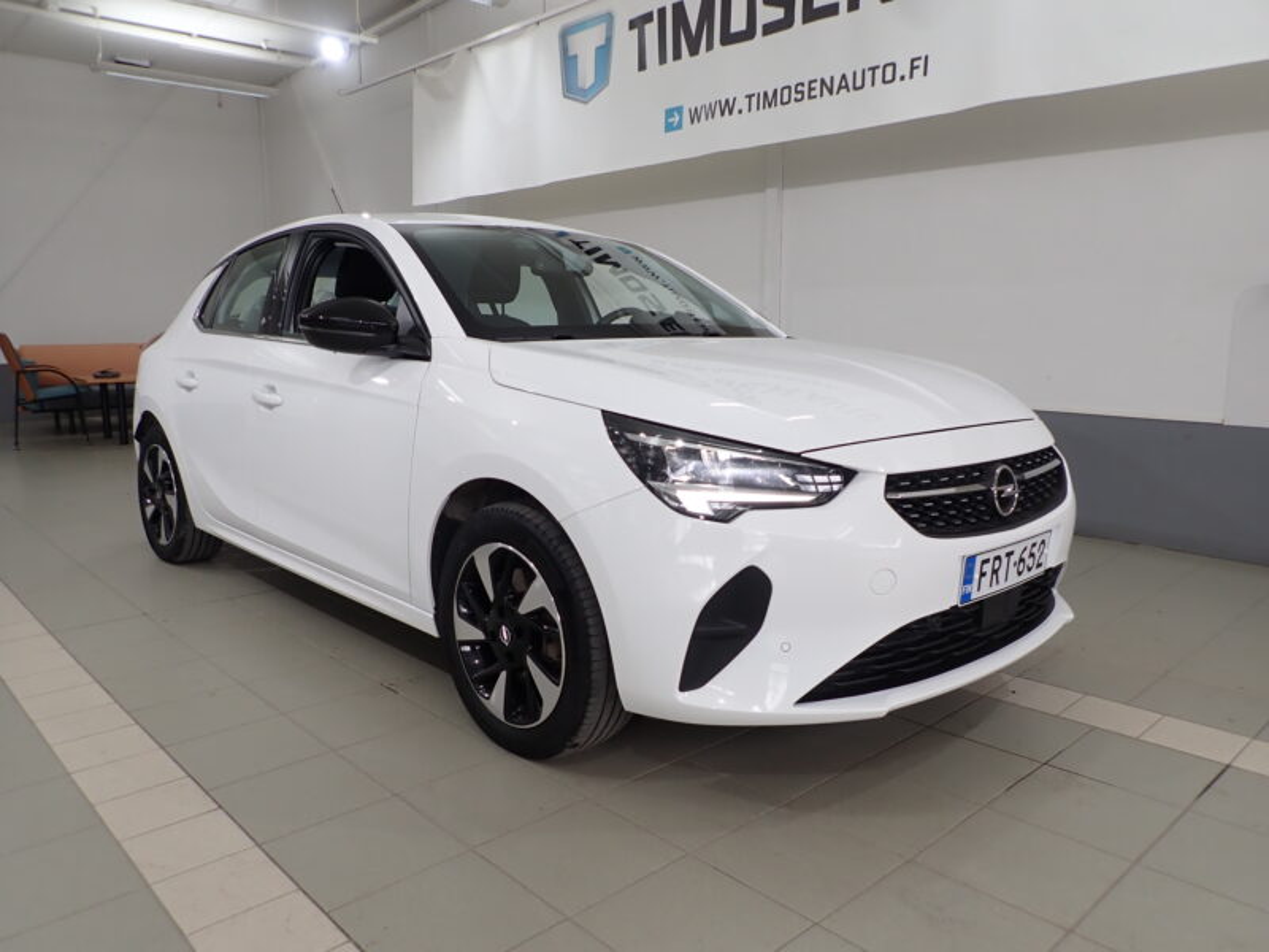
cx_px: 634
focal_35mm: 25
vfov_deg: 54.9
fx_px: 916
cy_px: 476
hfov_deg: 69.4
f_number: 2.8
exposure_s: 1/60
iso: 100
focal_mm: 4.5
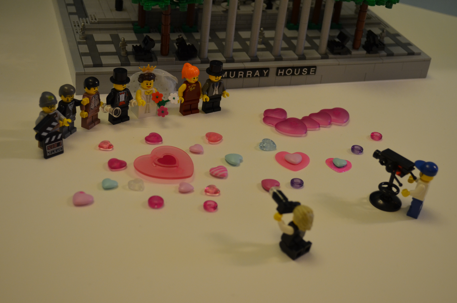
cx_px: 228
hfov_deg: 37.9
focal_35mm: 52
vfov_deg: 25.6
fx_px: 665
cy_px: 152
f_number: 5.6
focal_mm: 35
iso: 800
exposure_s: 1/60
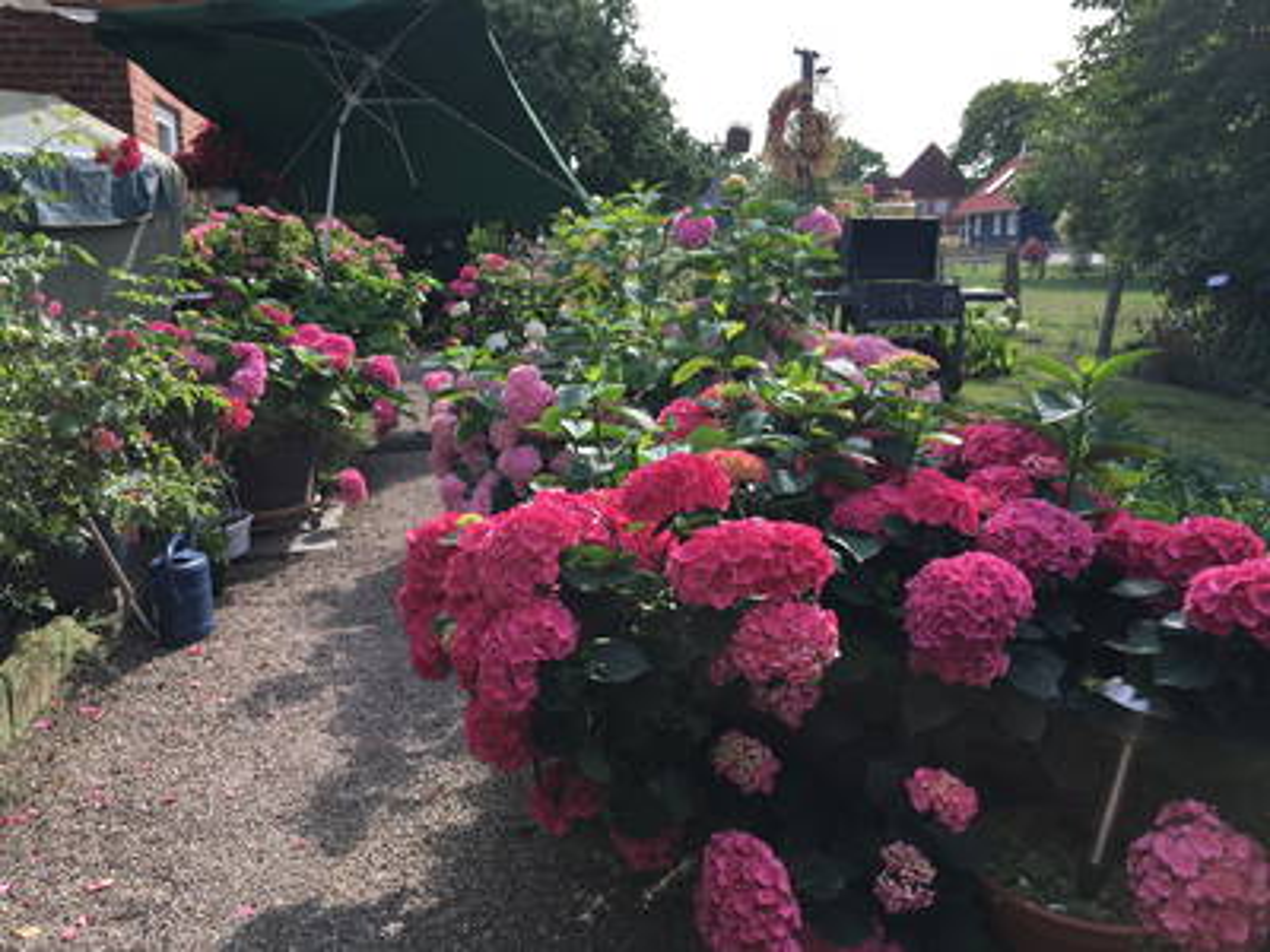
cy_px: 476
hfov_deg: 61.7
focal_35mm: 29
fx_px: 1064
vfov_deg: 48.2
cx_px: 635
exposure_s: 1/400
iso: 25
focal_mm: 4.15
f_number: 2.2
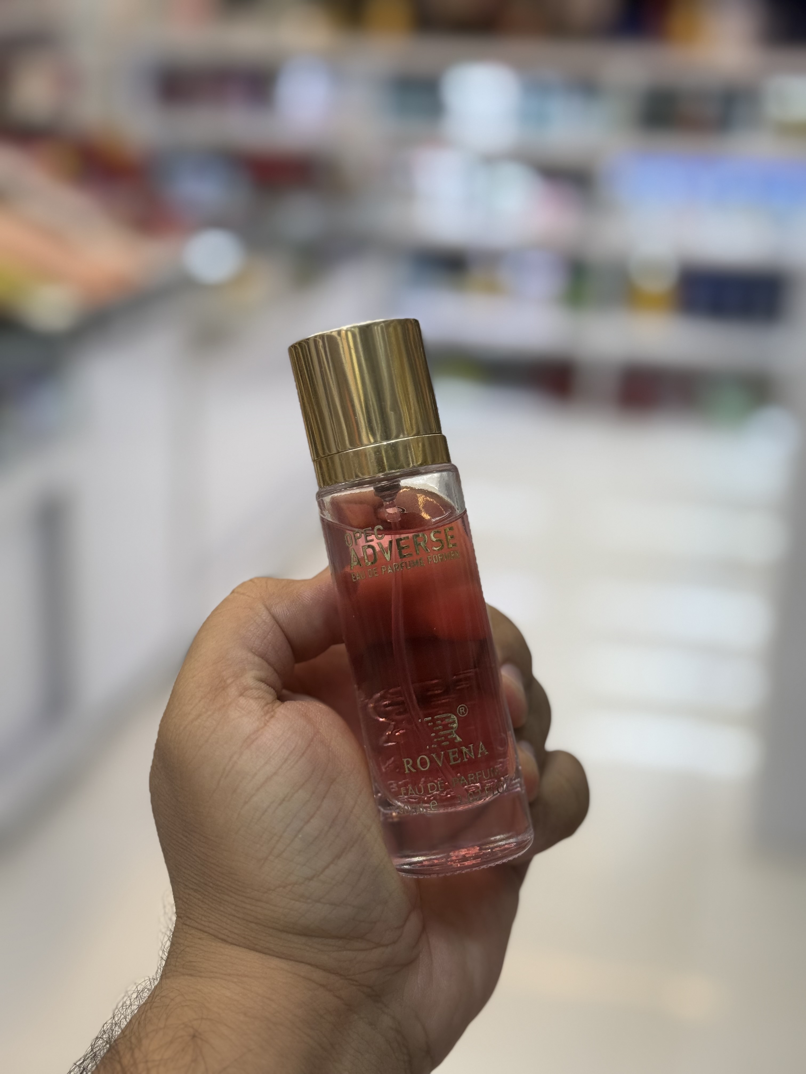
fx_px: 1490
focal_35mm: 48
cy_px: 537
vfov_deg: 39.7
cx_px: 403
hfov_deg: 30.3
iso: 80
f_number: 1.78
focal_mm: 6.76
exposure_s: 1/422
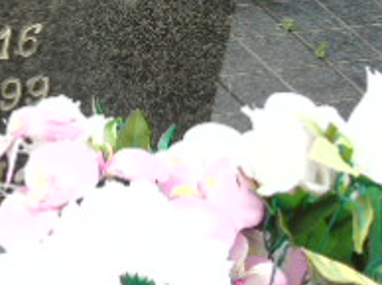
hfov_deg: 12.6
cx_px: -96
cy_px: 47
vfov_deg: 9.7
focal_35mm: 152
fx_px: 1675
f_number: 4.1
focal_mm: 8.2
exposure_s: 1/100
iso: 80
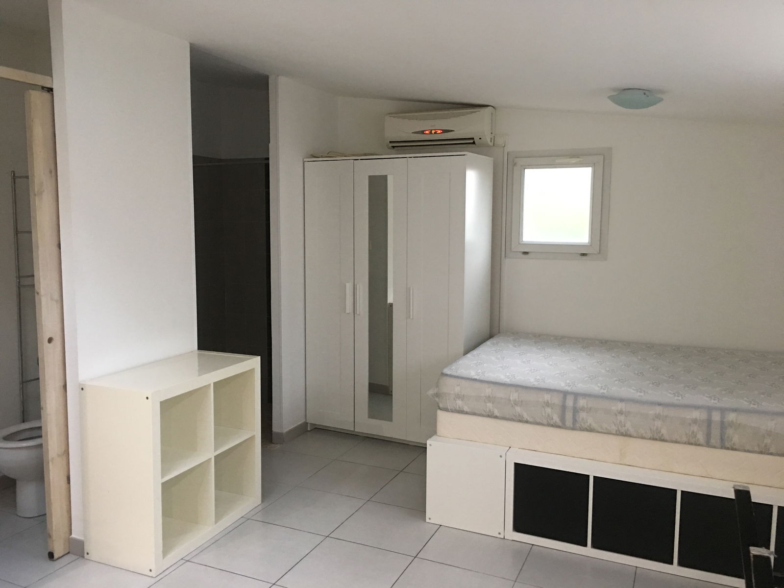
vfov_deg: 48.2
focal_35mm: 29
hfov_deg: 61.7
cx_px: 392
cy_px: 294
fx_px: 657
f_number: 2.2
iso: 125
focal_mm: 4.15
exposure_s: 1/17
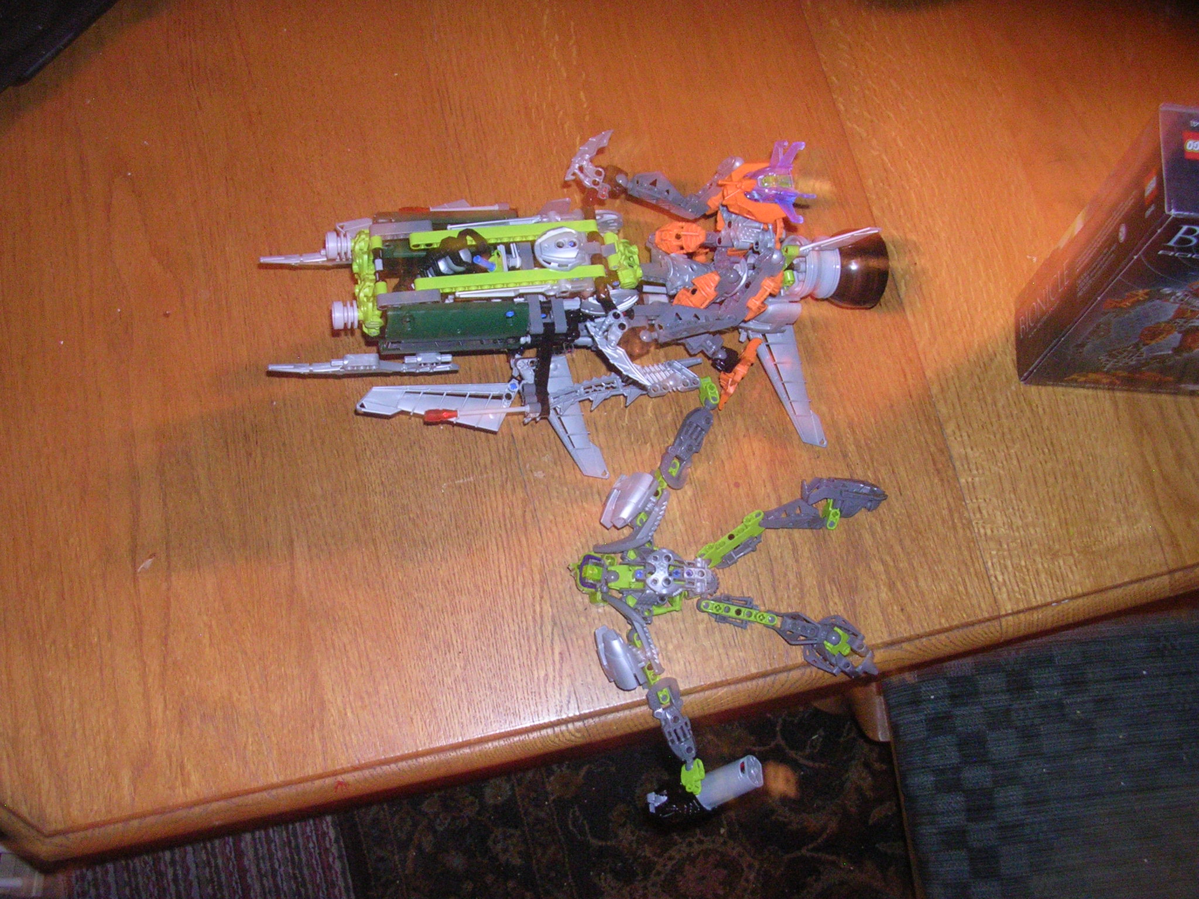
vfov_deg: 37.7
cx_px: 600
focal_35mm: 38
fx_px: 1316
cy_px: 450
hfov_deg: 49.0
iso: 200
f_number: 2.8
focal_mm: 5.8
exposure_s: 1.5
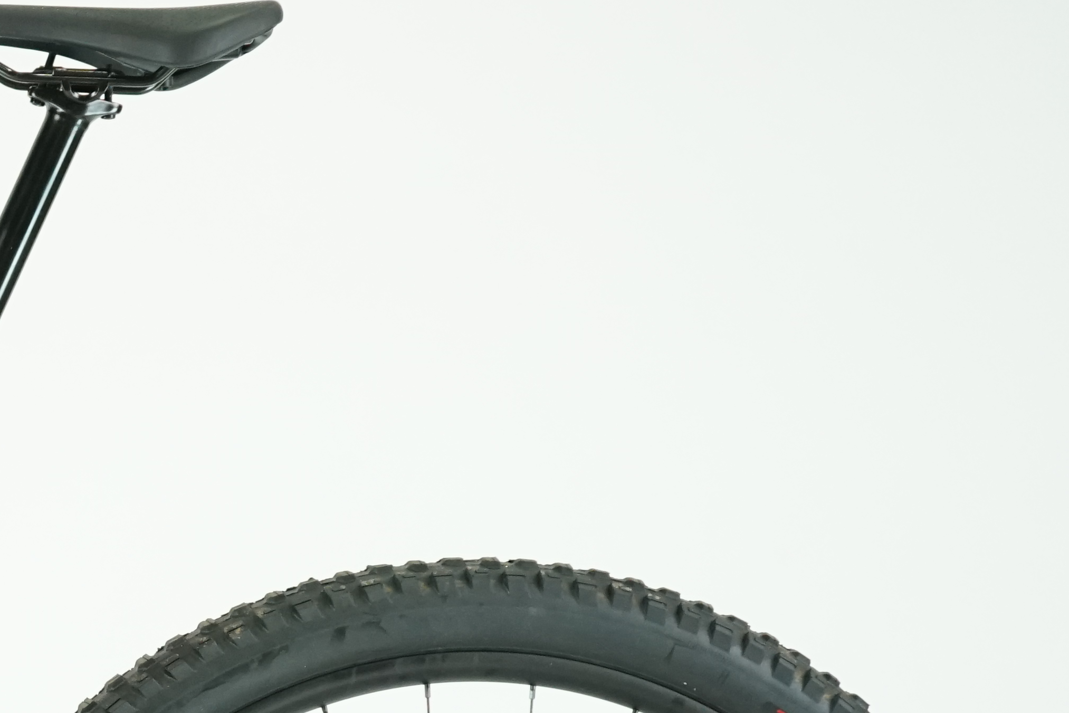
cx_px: -491
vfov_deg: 9.0
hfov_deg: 12.9
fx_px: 4484
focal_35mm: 151
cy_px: 687
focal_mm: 51
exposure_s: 1/200
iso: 2000
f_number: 5
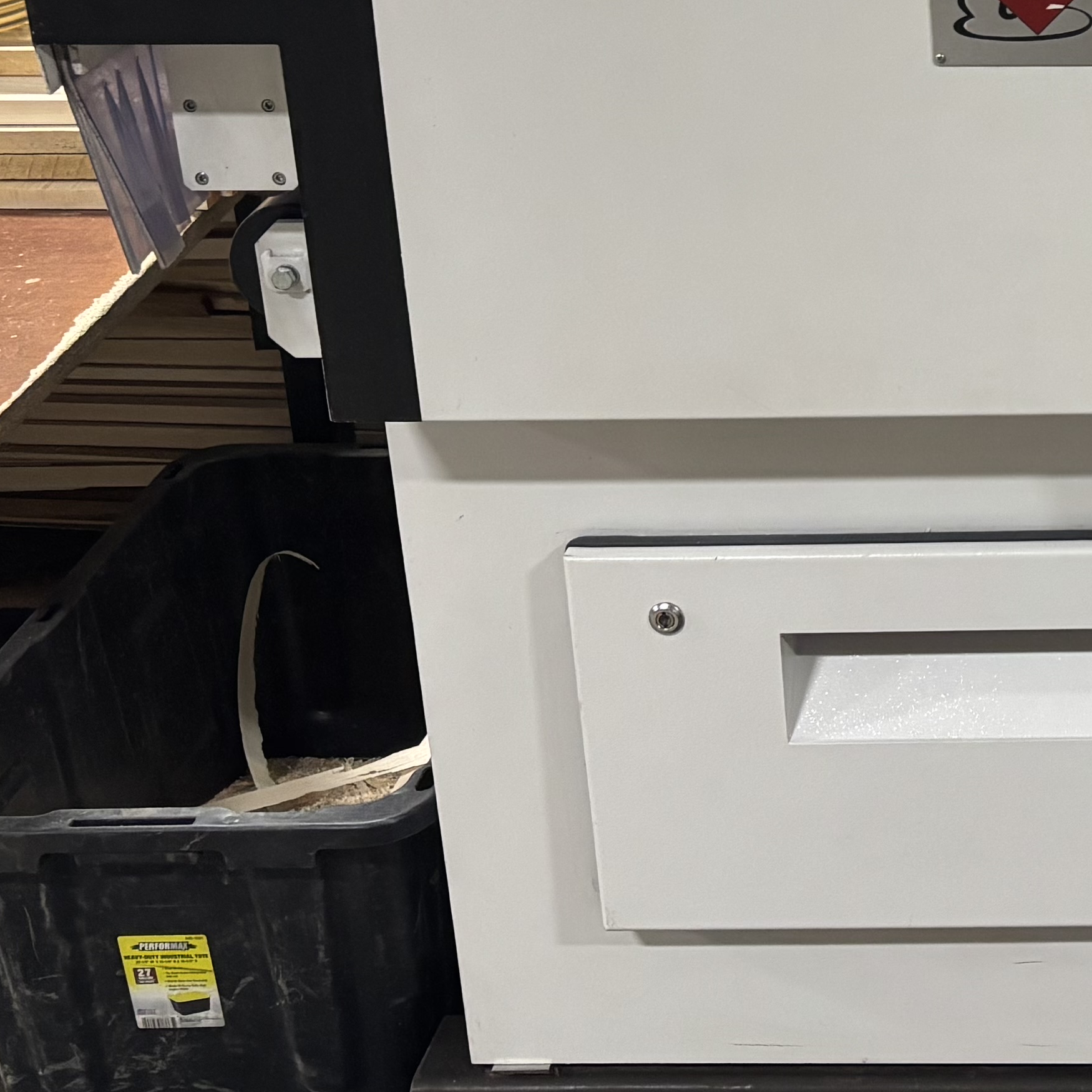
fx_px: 2677
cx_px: 1367
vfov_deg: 22.4
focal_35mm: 75
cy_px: 58
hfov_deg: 21.2
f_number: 1.6
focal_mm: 5.96
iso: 250
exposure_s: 1/60
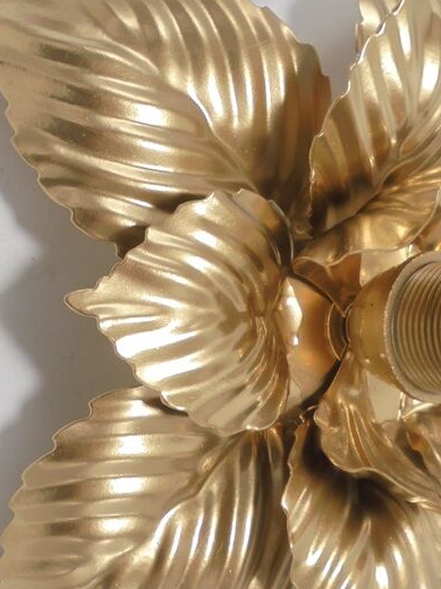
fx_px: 1003
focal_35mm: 59
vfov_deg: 32.7
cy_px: 321
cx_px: 316
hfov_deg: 24.6
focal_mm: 6.1
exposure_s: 1/60
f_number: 4
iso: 100
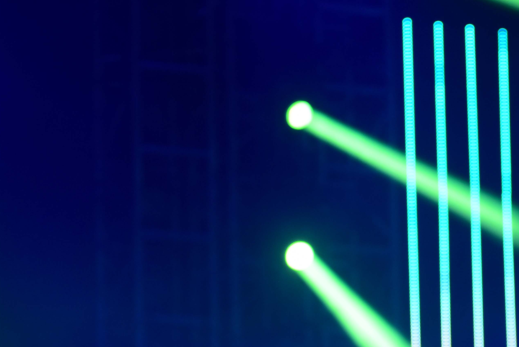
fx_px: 3331
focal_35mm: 231
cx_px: 496
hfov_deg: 8.9
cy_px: 393
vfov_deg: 5.9
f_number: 3.5
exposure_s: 1/500
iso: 1250
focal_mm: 80
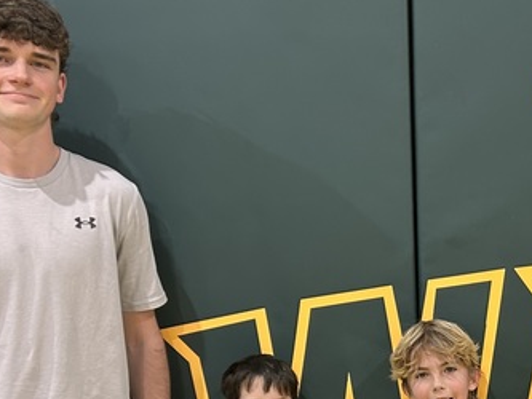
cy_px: 474
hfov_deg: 22.9
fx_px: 1230
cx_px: 596
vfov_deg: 17.6
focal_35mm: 80
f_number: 1.5
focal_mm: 5.7
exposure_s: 1/60
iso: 100
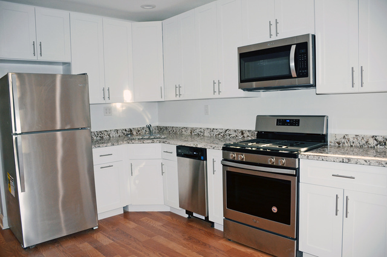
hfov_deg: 67.5
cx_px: 194
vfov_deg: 47.7
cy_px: 128
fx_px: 290
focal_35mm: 27
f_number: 4
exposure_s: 1/160
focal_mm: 18
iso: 500
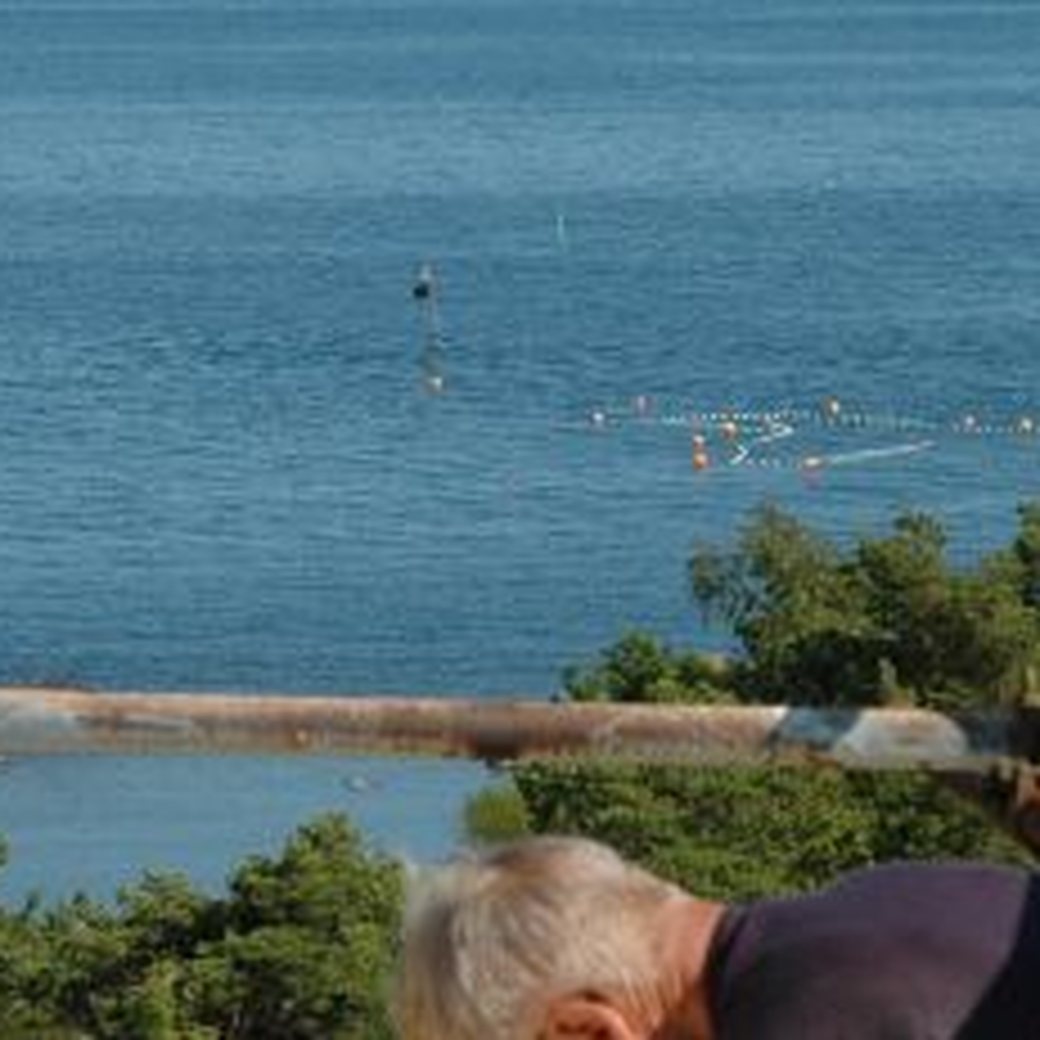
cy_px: 635
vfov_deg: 7.1
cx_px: 333
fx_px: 8396
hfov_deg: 7.1
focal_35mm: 247
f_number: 11
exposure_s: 1/500
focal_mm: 70
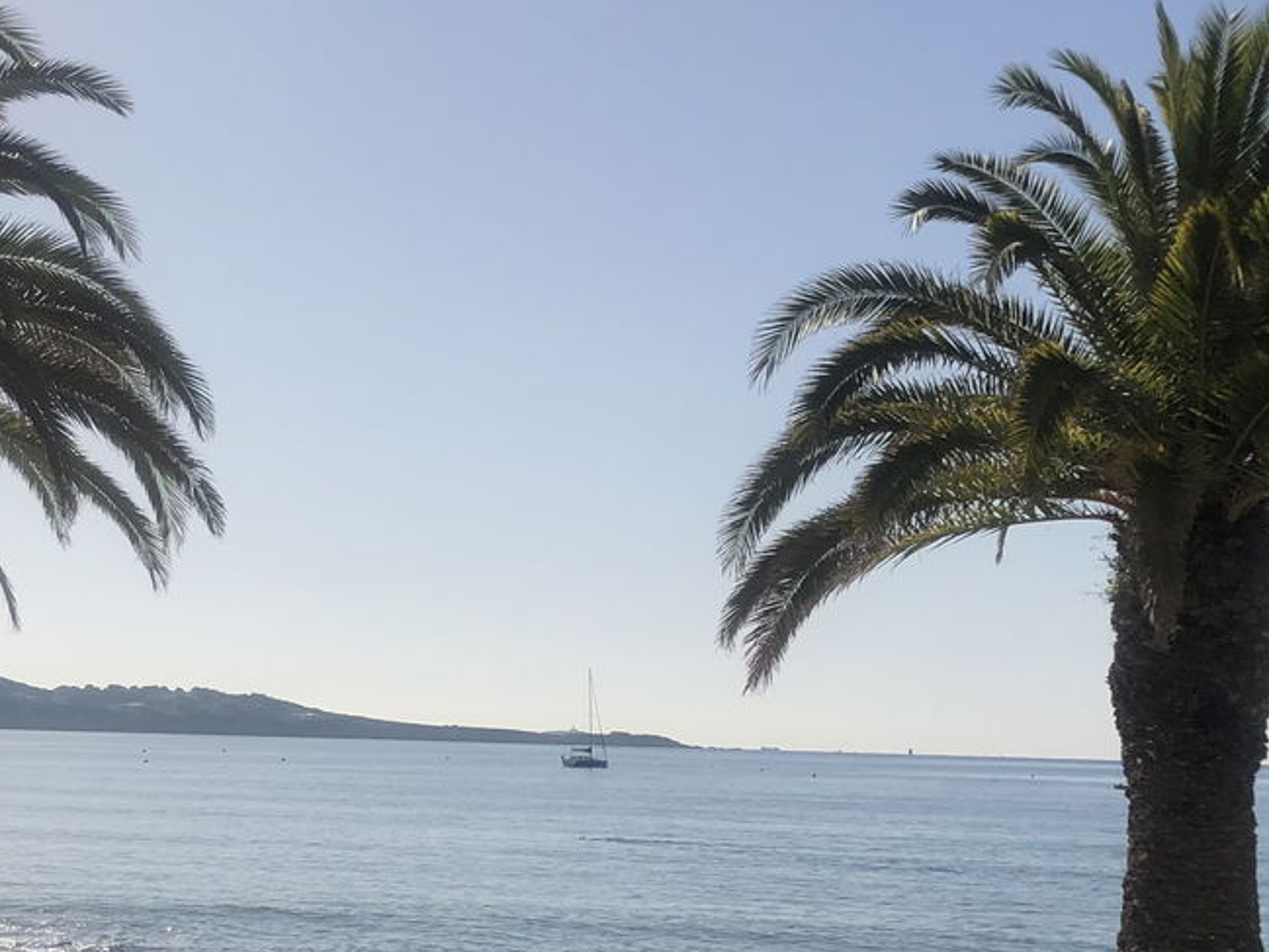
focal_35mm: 69
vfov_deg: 21.0
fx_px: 2530
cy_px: 772
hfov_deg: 28.1
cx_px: 573
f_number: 1.8
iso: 25
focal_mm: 3.99
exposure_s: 1/6024
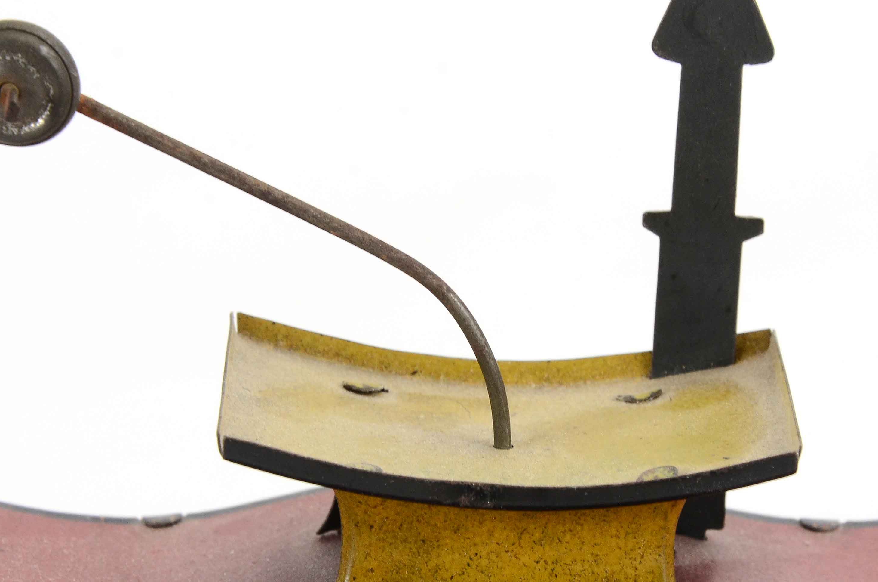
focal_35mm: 266
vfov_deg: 5.1
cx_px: 508
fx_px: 6470
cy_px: 406
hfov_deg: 7.8
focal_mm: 105
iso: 400
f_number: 13
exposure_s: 1/80
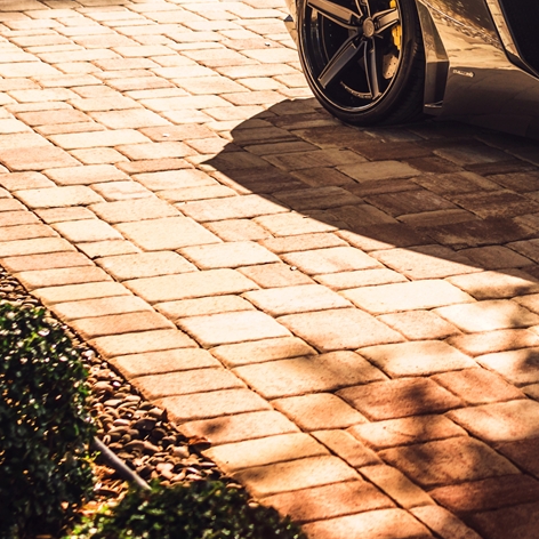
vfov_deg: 13.8
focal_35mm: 121
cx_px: 658
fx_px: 2132
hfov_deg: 14.0
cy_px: -179
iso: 100
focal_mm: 35
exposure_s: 1/400
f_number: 2.8
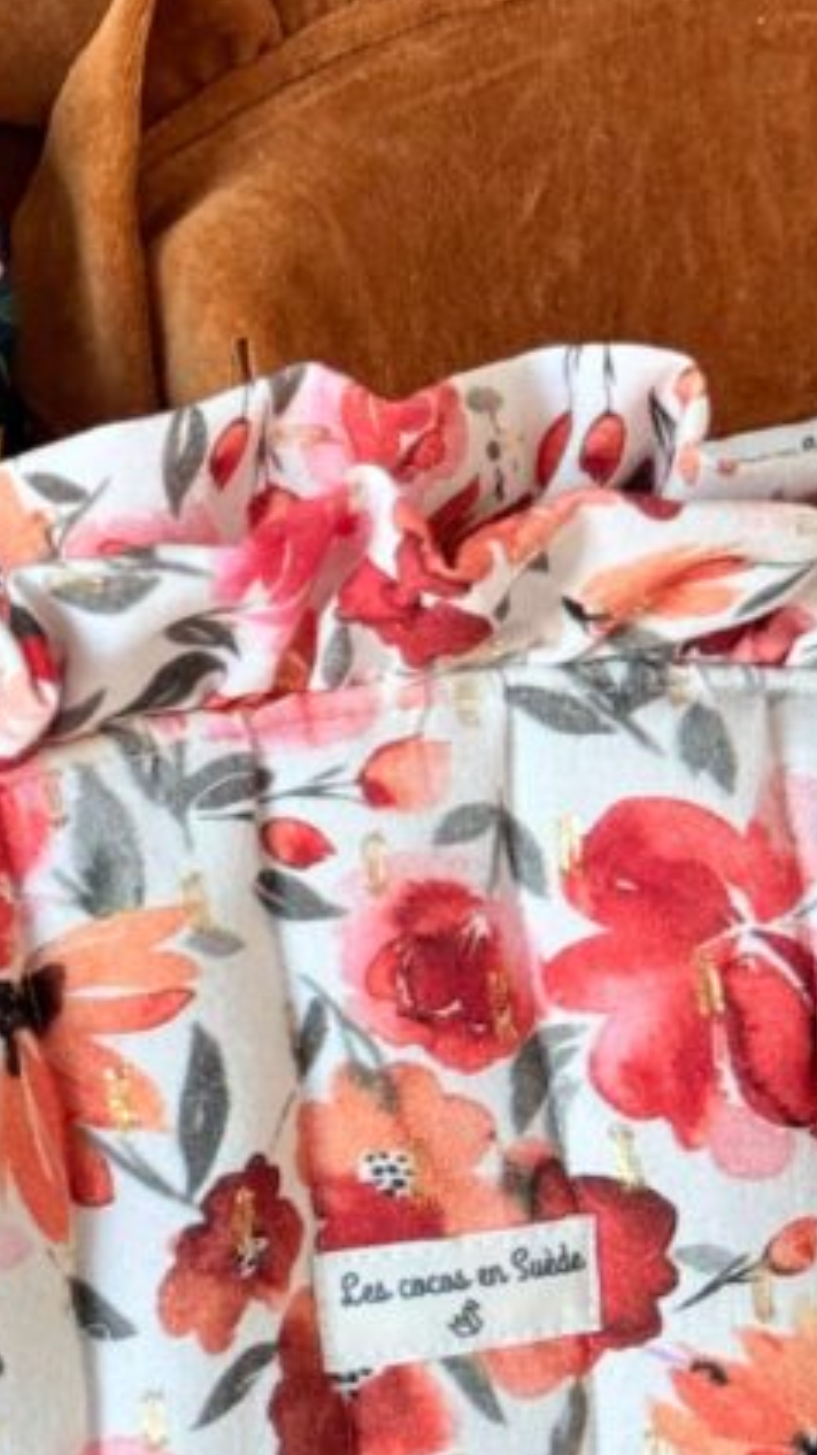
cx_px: -486
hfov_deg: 9.2
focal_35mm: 127
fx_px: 4897
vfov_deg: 16.9
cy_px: 634
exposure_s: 1/60
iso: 200
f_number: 1.78
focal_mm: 6.76
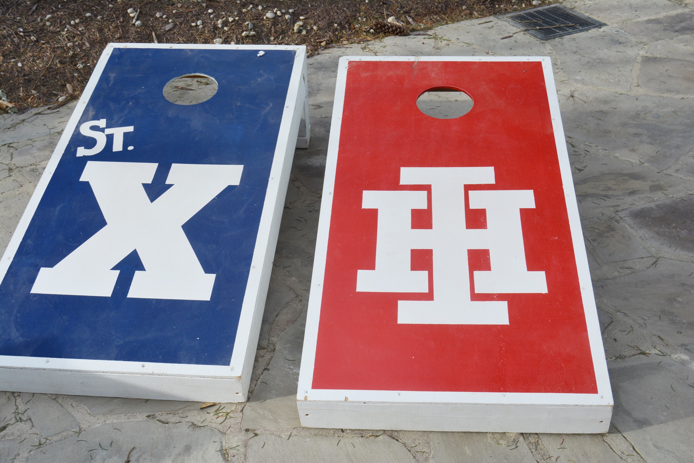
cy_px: 232
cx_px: 347
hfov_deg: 42.3
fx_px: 896
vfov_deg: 28.9
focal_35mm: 46
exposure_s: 1/250
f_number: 8
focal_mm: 31
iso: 180
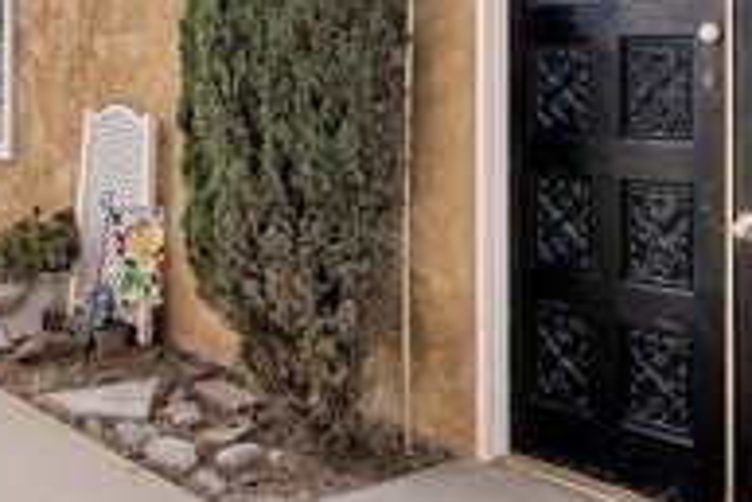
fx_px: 1108
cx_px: 382
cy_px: 72
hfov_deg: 37.5
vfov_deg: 25.0
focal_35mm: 53
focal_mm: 16
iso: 320
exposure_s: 1/800
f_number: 5.6
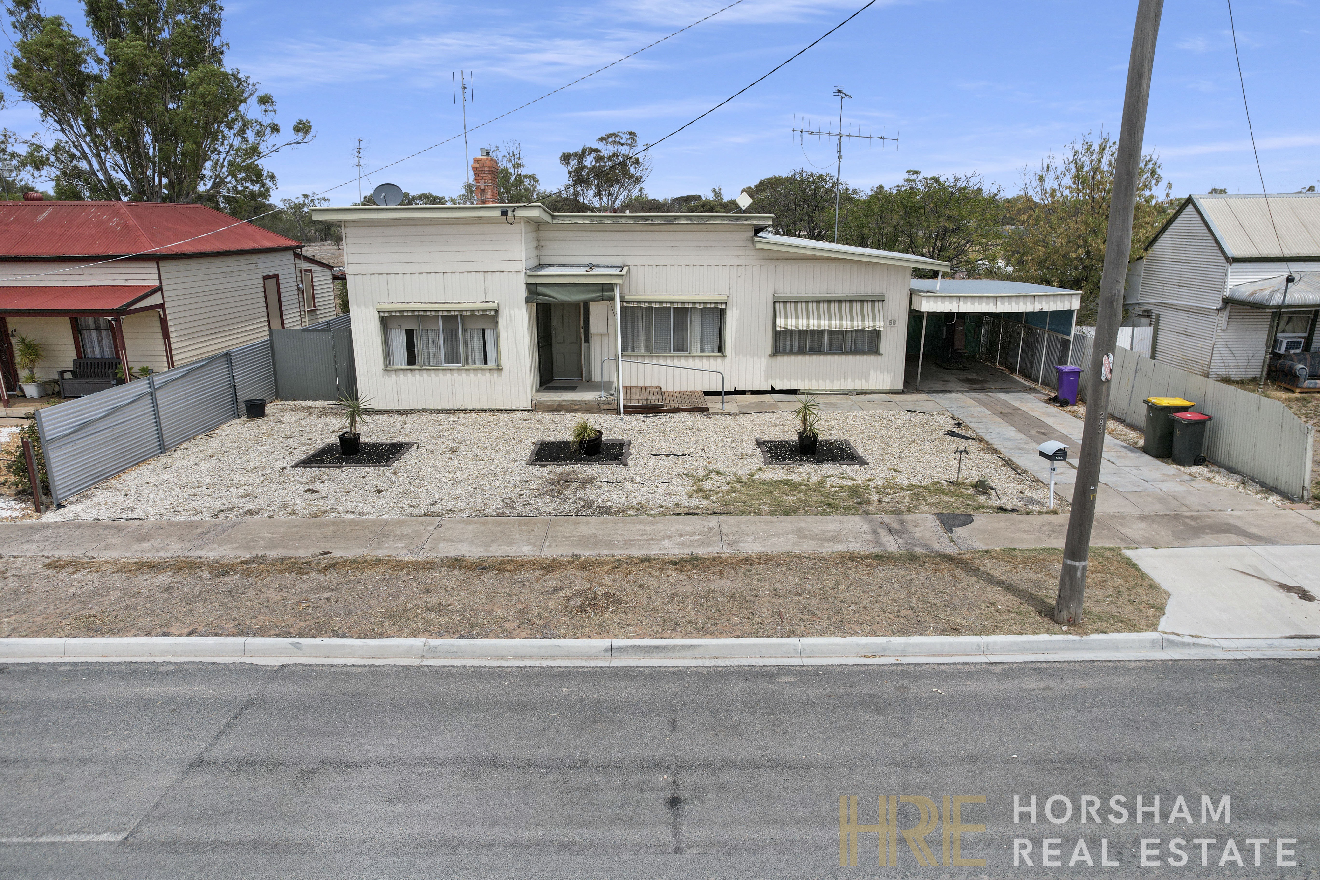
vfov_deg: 57.2
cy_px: 440
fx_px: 807
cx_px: 660
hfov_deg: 78.6
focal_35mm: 22
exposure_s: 1/2000
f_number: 2.8
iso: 100
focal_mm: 8.38
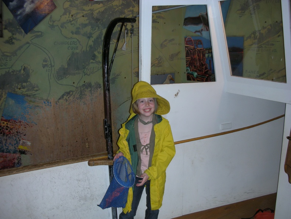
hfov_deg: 52.6
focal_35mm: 35
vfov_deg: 40.7
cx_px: 146
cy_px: 110
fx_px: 294
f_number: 2.8
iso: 72
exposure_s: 1/60
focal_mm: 5.8
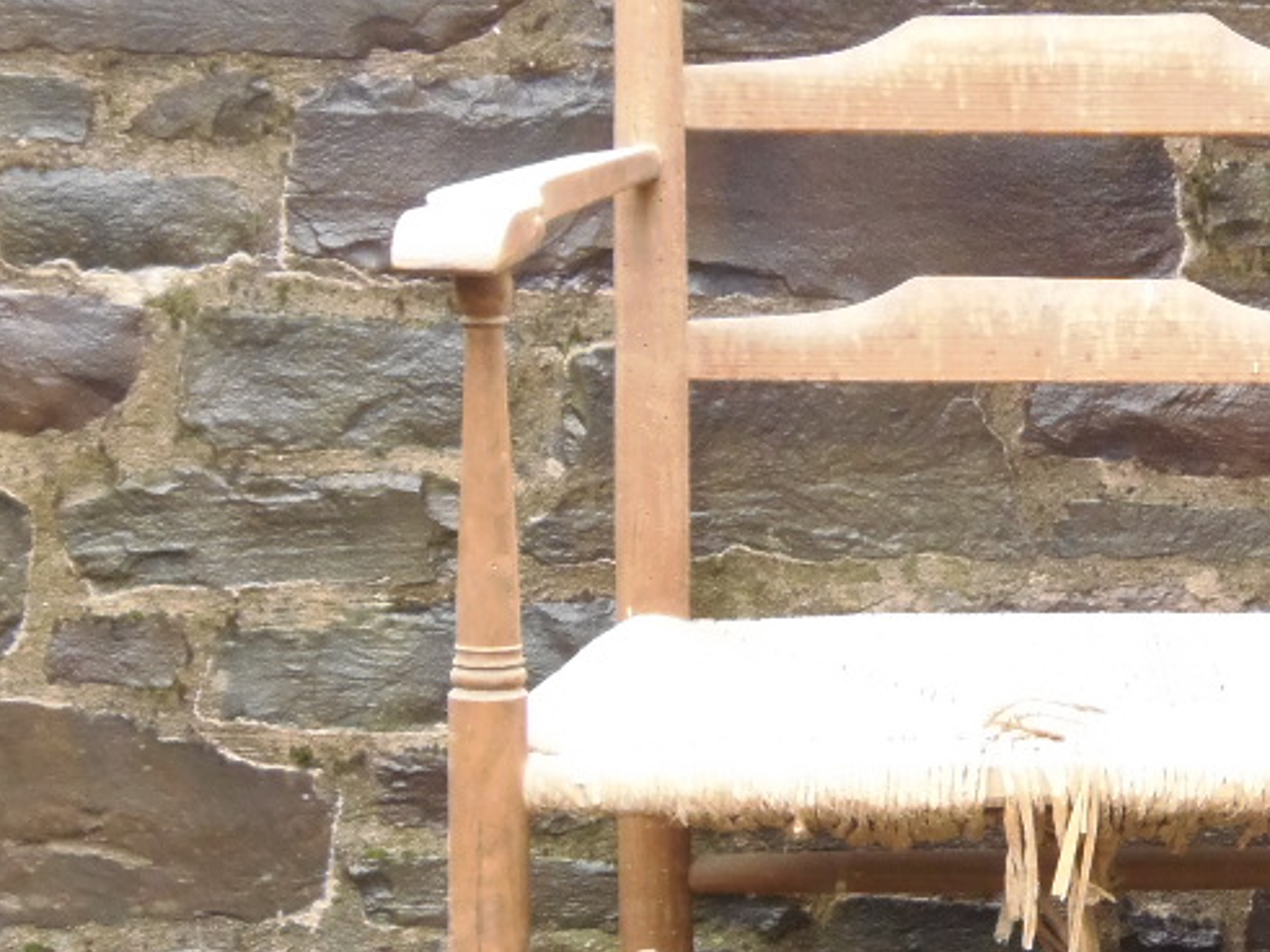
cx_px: 1104
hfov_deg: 13.4
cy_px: 683
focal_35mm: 146
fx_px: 5355
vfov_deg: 10.1
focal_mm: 10.4
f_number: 3.9
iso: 200
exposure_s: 1/20
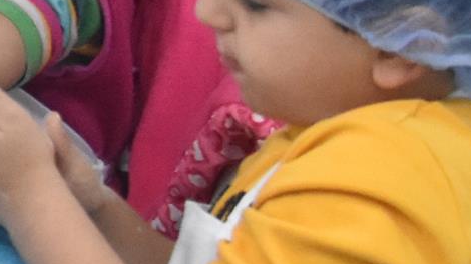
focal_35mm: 281
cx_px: -712
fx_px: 3508
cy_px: -294
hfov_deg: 7.2
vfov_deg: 4.3
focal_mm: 24
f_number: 5.6
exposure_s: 1/100
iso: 2500
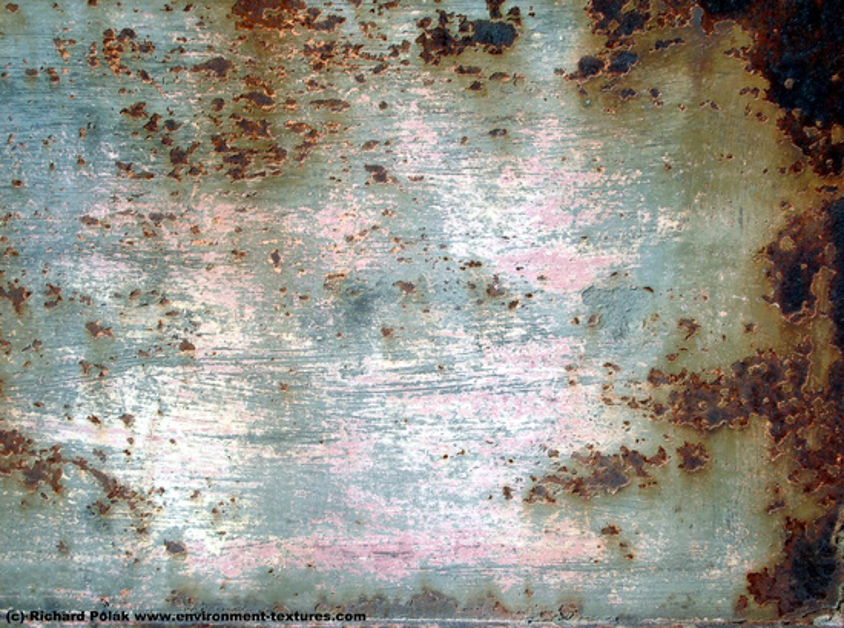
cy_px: 314
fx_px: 1507
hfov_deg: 31.3
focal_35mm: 62
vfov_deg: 23.5
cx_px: 422
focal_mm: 12.6
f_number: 6.5
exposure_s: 1/320
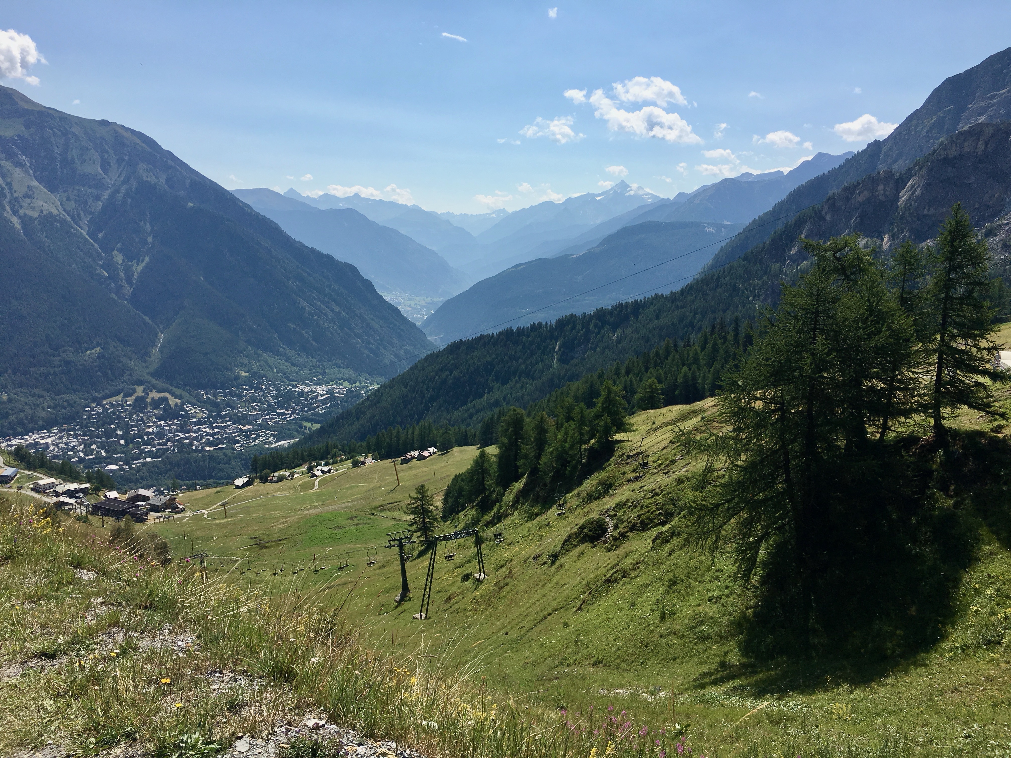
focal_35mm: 29
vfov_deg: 48.2
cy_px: 379
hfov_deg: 61.7
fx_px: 847
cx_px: 506
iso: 25
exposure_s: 1/2747
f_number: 2.2
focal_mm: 4.15
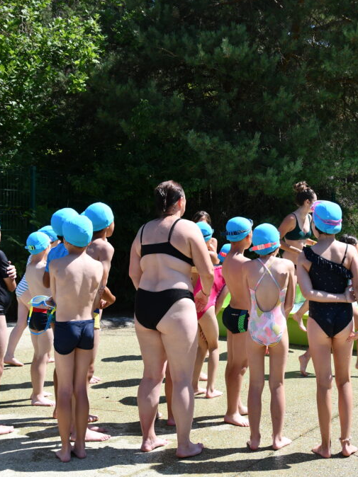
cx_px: 252
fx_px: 786
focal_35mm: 57
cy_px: 239
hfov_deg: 25.4
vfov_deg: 33.8
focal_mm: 26
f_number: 8
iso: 100
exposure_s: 1/250
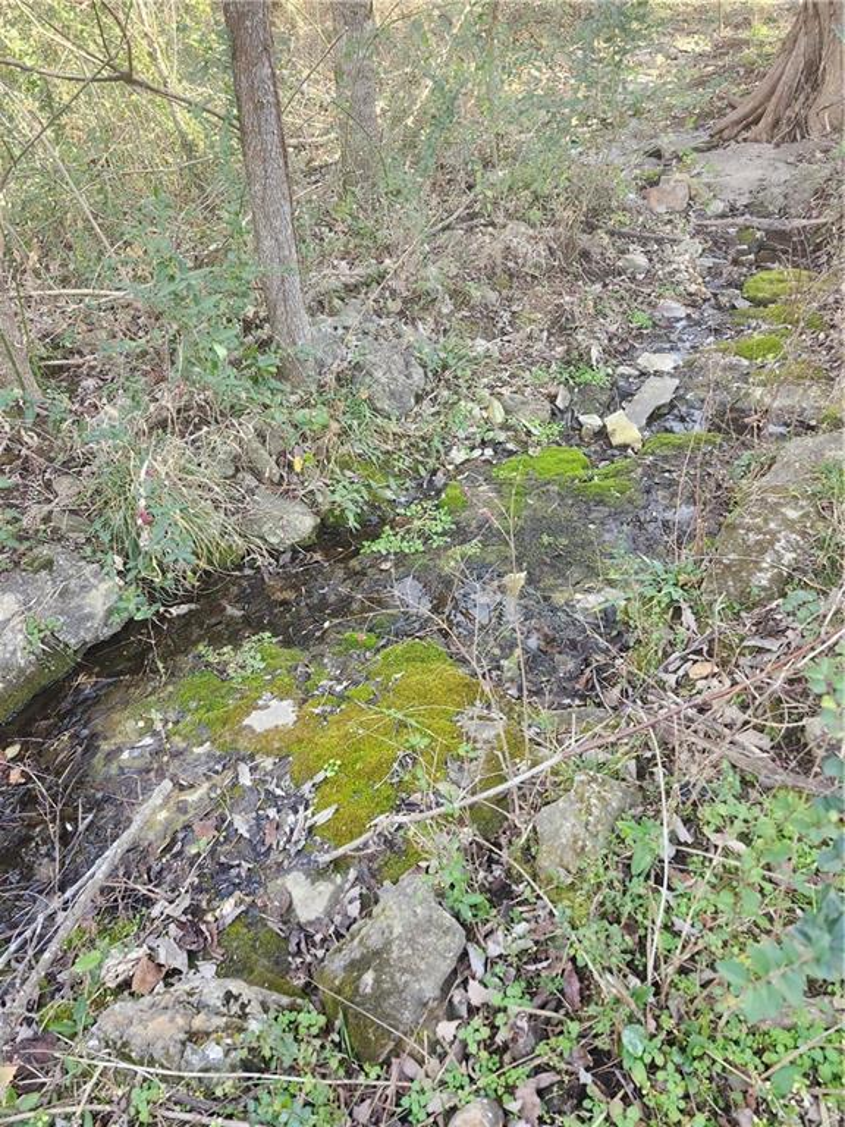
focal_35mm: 23
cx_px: 422
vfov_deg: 73.9
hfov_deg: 58.9
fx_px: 749
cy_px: 564
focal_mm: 5.54
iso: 160
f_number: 1.8
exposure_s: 1/180
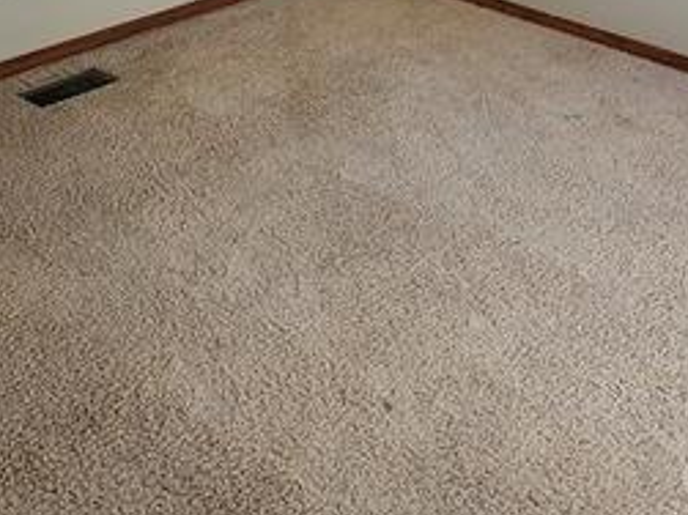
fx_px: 1053
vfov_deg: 23.9
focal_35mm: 53
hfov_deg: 36.2
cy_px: -171
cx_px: 326
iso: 64
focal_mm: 2.2
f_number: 2.2
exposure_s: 1/60
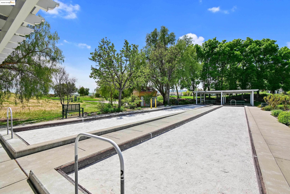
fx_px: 121
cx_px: 145
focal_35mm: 15
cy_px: 97
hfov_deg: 100.4
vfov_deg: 77.3
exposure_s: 1/125
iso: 200
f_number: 8
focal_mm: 10
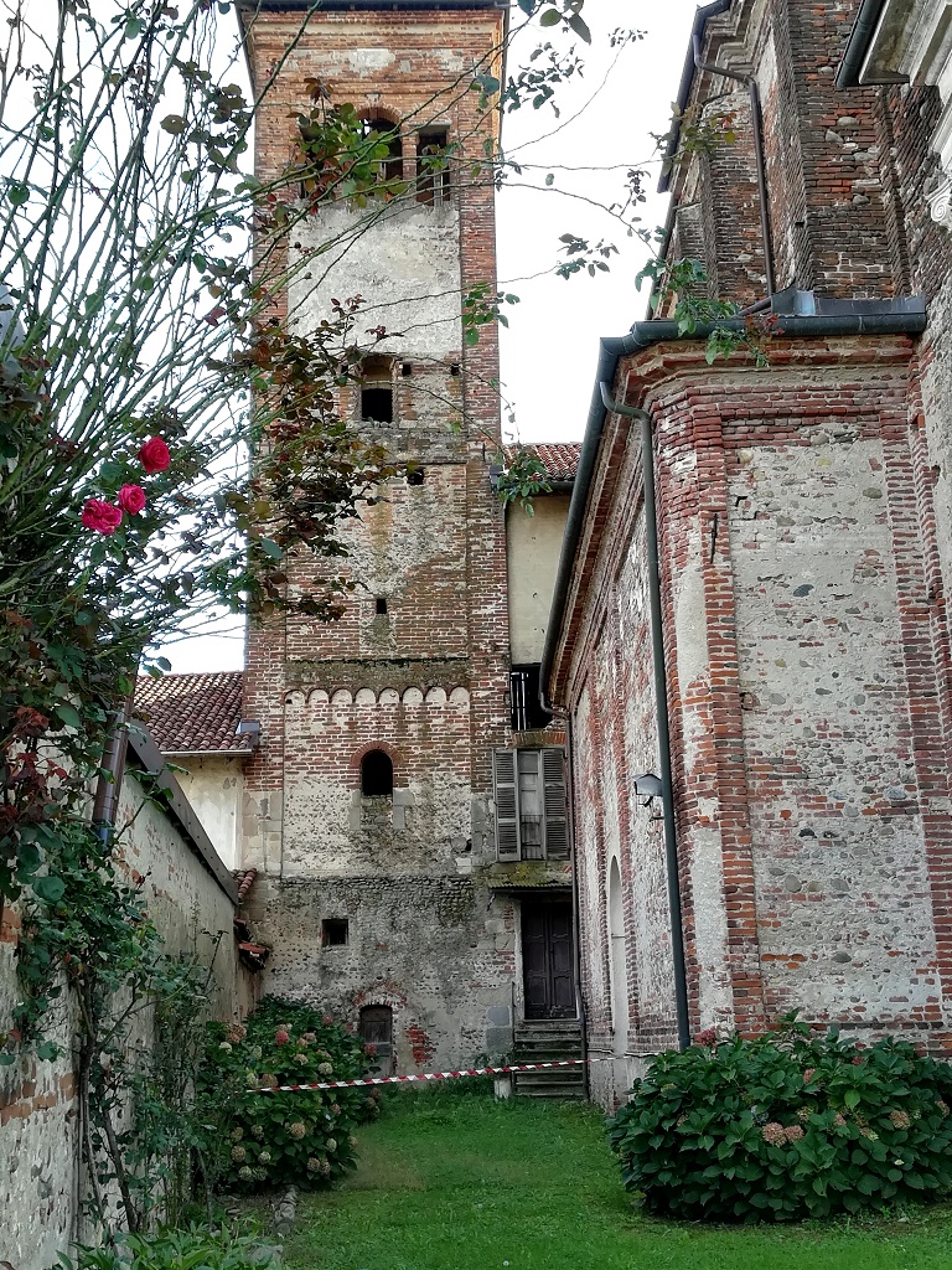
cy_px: 635
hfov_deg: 38.7
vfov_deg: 50.1
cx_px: 476
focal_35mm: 37
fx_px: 1357
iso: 50
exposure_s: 1/261
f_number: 2.2
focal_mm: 3.83
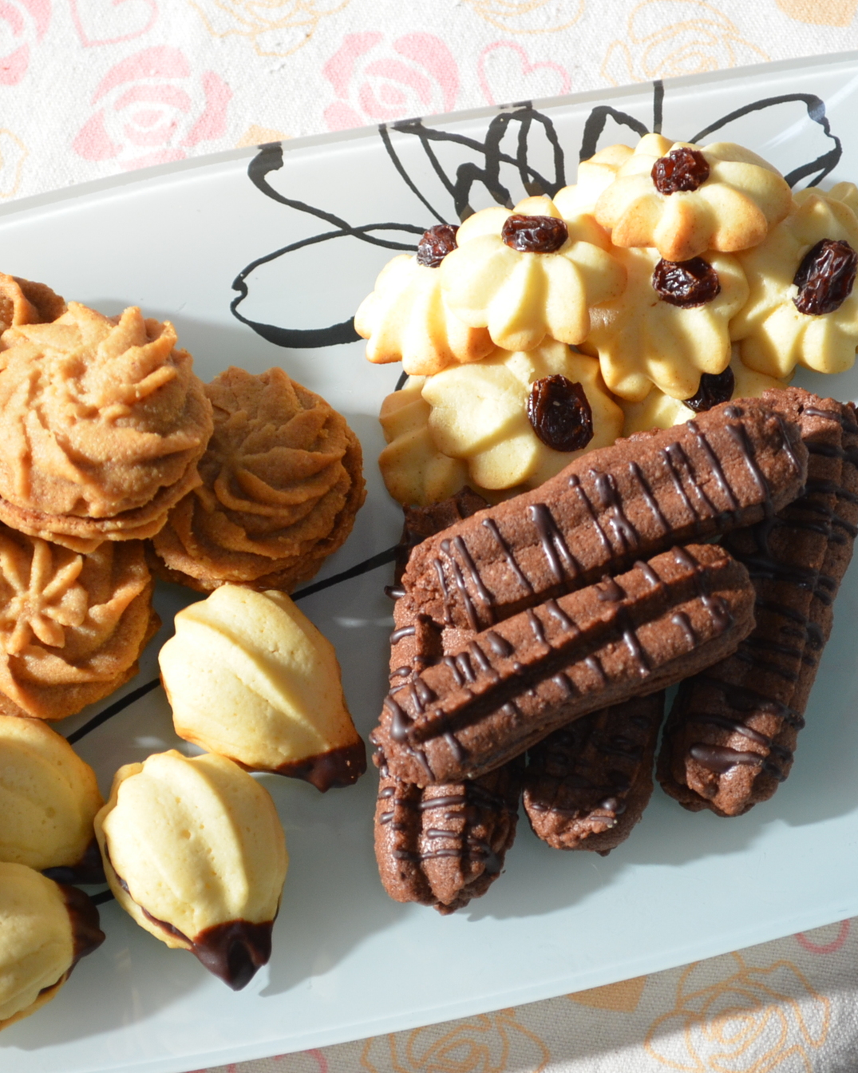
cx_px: 265
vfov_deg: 16.3
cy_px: 540
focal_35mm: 118
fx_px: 3737
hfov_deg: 13.1
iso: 640
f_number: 5.6
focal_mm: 55
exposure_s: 1/60
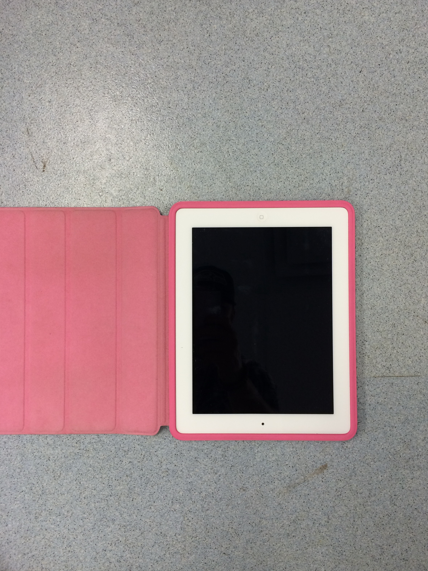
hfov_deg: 45.4
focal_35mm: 31
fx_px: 511
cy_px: 281
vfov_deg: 58.4
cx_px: 210
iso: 40
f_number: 2.2
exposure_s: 1/30
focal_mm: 4.12
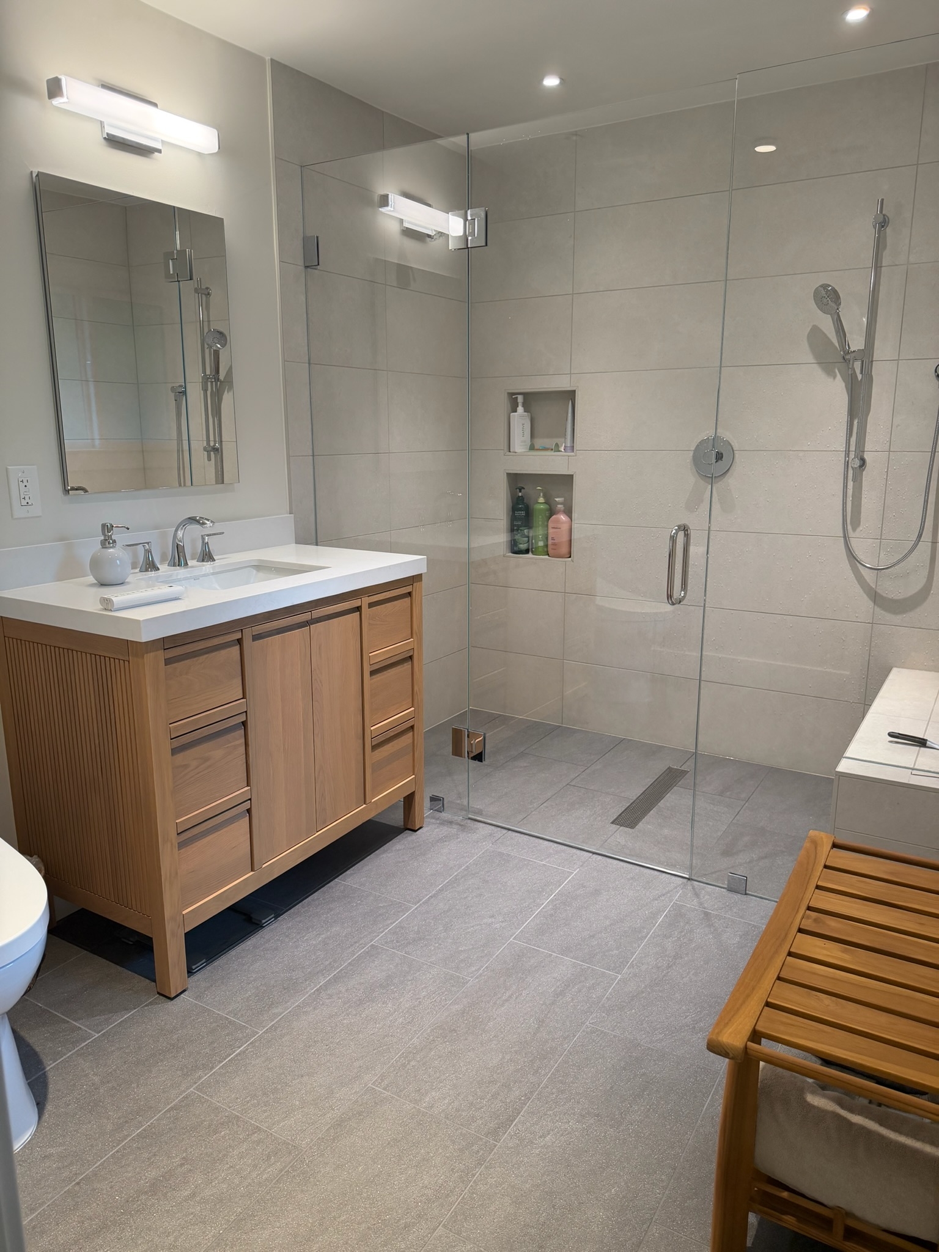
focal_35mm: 24
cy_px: 626
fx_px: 868
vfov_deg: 71.6
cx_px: 470
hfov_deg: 56.8
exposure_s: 1/208
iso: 200
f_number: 1.78
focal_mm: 6.76
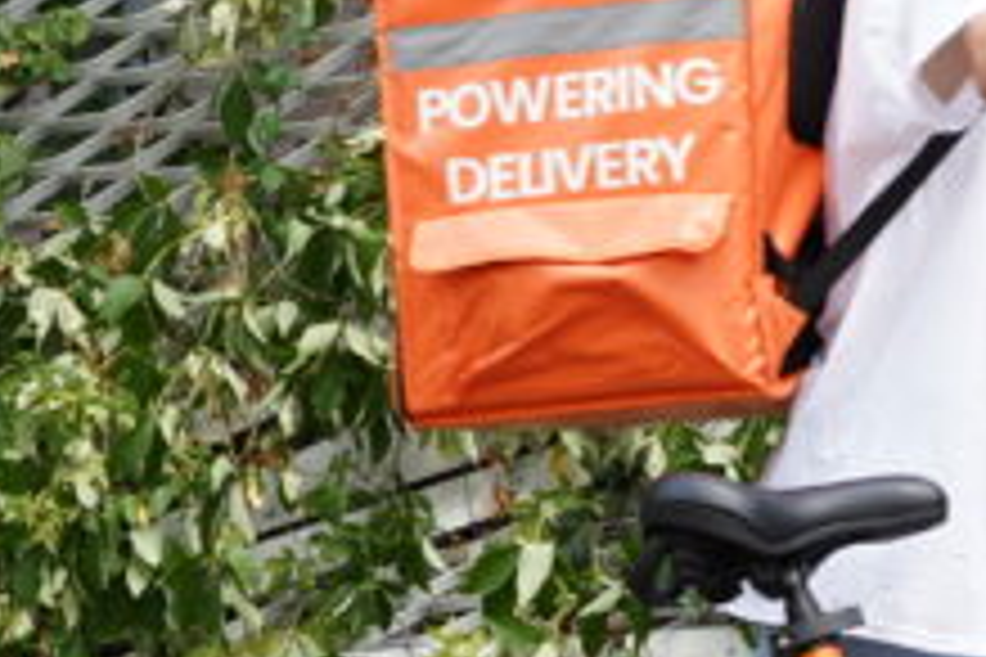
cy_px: 506
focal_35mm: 154
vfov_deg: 8.9
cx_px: 1360
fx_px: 4218
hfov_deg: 12.8
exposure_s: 1/200
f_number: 5.6
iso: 200
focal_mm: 33
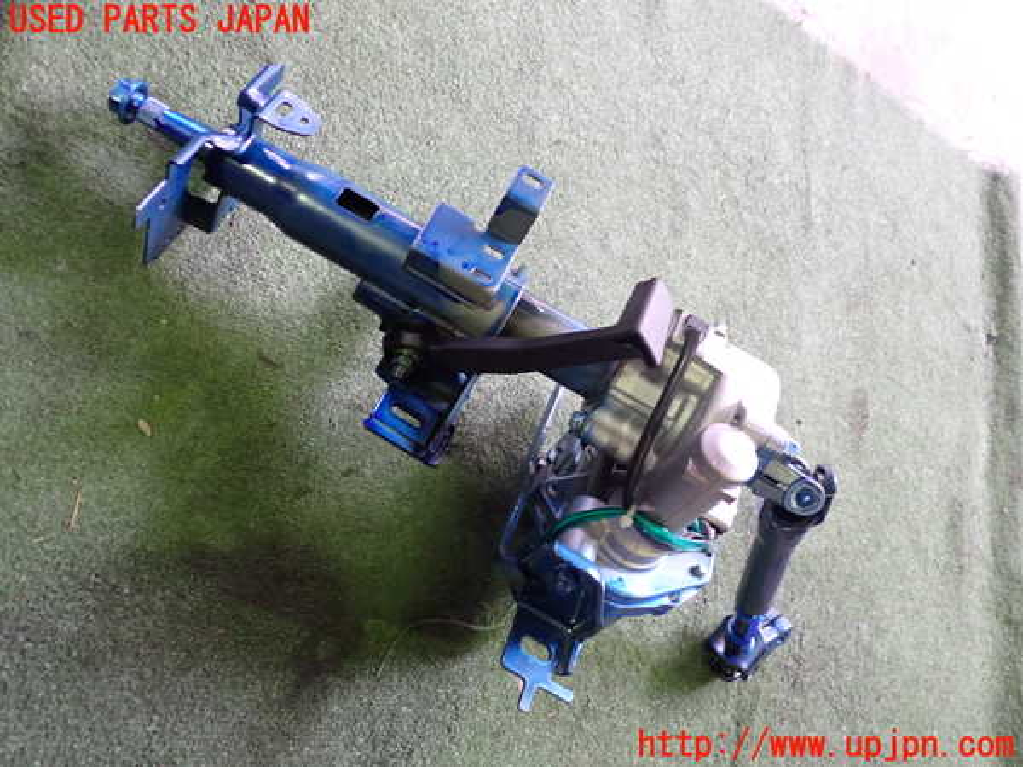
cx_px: 512
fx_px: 887
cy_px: 384
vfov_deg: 46.8
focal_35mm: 30
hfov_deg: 60.0
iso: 320
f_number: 2.3
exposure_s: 1/30
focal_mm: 5.4
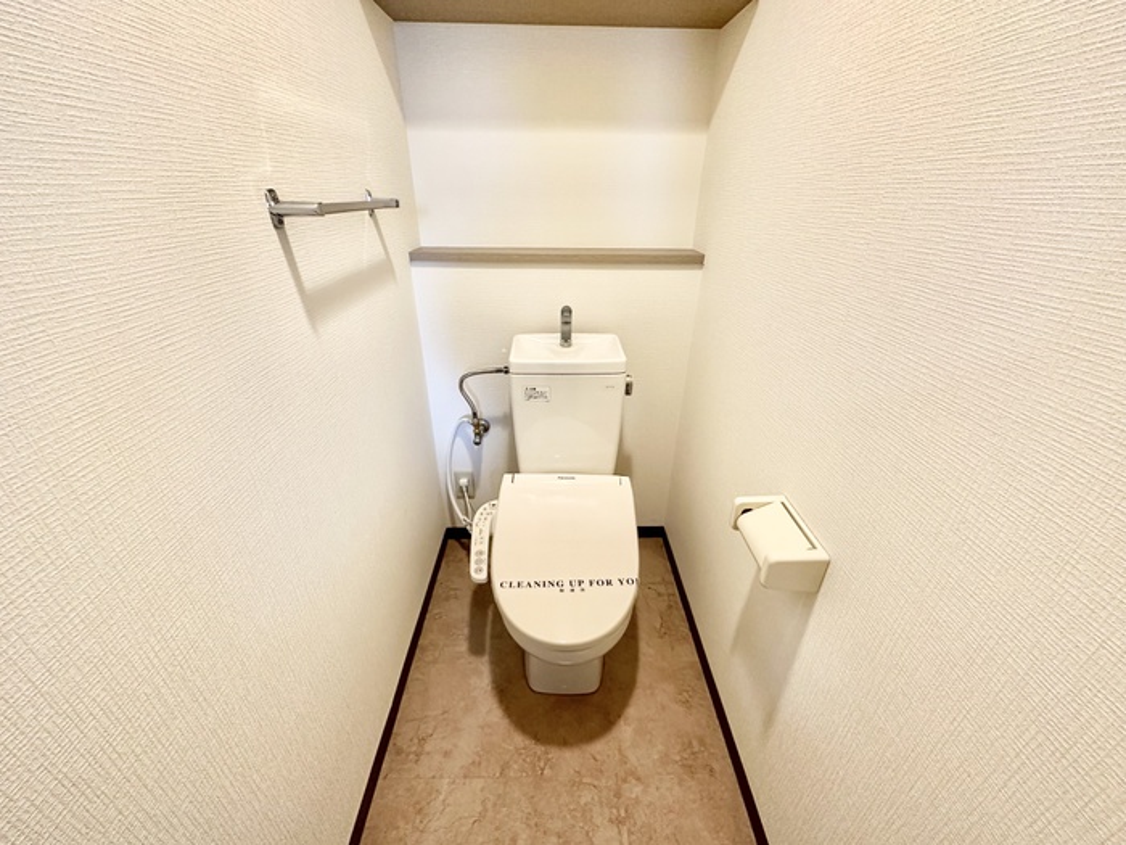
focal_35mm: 14
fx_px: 455
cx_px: 563
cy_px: 422
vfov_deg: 85.7
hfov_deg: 102.1
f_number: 2.2
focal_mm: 2.22
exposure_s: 1/60
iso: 250
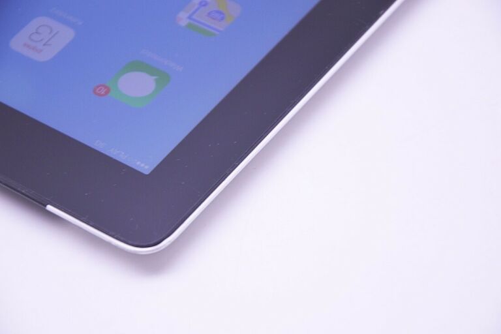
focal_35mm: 158
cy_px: 167
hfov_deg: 13.0
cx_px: 250
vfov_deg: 8.7
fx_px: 2192
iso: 400
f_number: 5.6
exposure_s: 1/160
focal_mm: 105
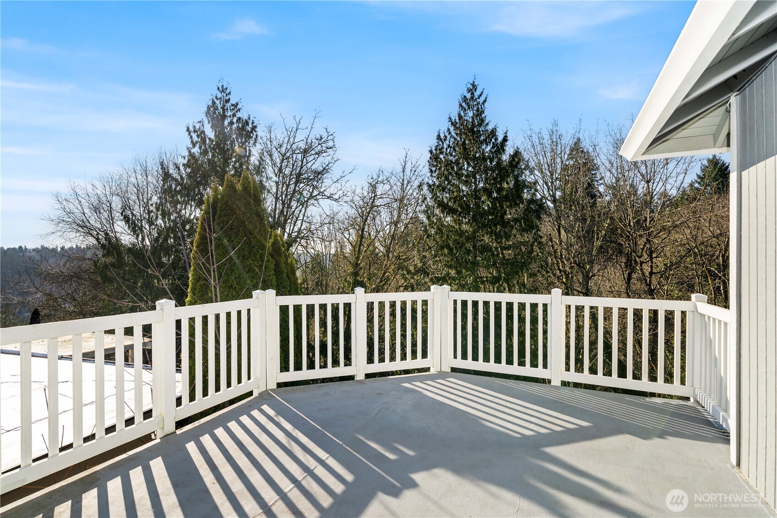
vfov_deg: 73.7
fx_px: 345
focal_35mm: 16
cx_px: 388
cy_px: 259
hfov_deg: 96.7
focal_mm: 16
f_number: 6.3
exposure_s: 1/250
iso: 100
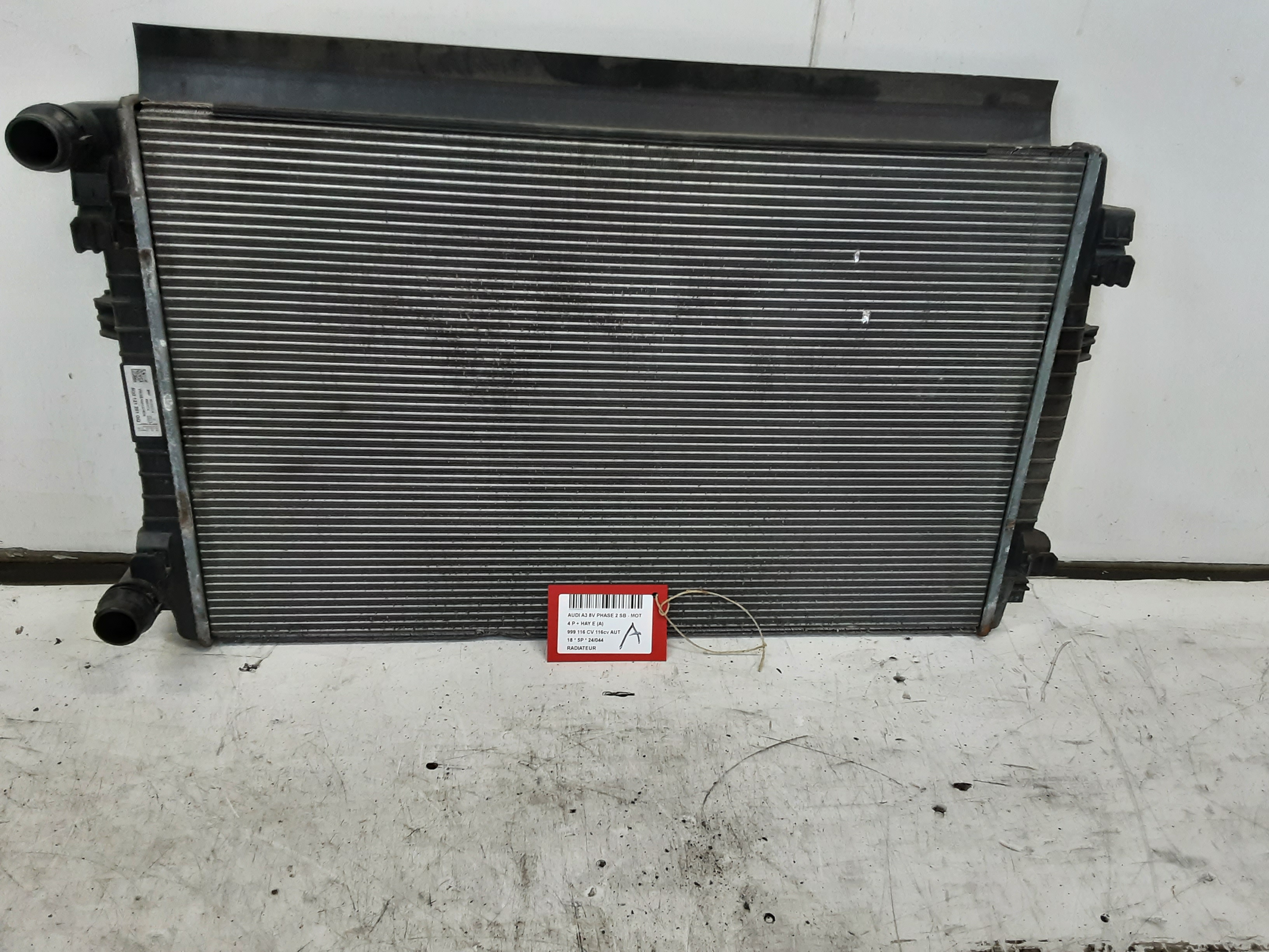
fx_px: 990
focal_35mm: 27
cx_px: 634
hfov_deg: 65.3
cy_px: 476
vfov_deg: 51.4
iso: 125
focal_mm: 2.91
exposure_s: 1/50
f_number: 1.9
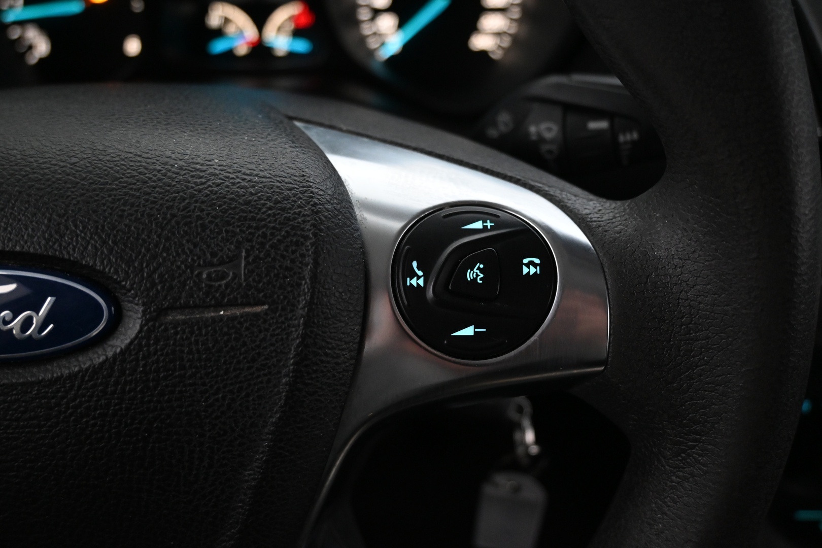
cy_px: 274
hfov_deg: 59.5
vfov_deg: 41.7
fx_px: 719
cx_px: 411
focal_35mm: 32
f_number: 4
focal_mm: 21
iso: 2500
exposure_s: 1/30
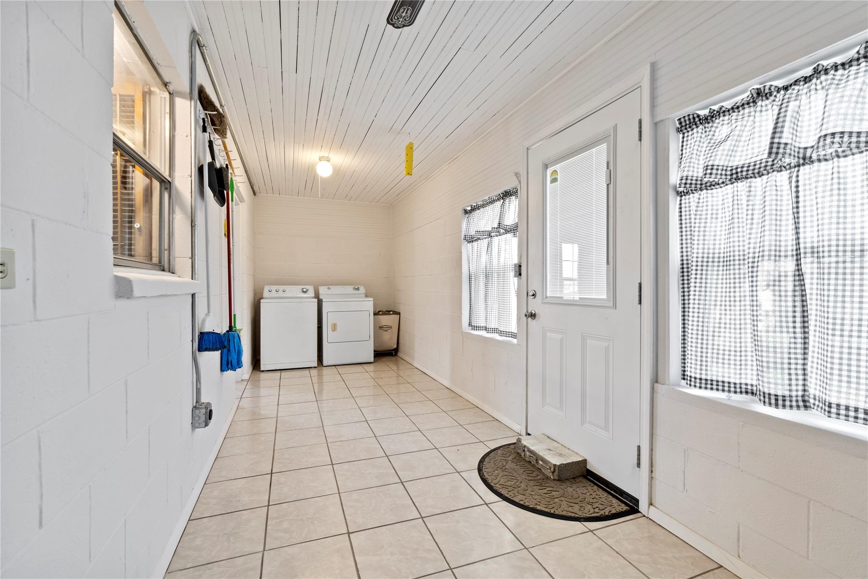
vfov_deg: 77.3
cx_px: 434
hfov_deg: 100.4
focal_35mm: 15
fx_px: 362
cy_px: 290
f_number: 9
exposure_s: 1/1.25
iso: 250
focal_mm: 10
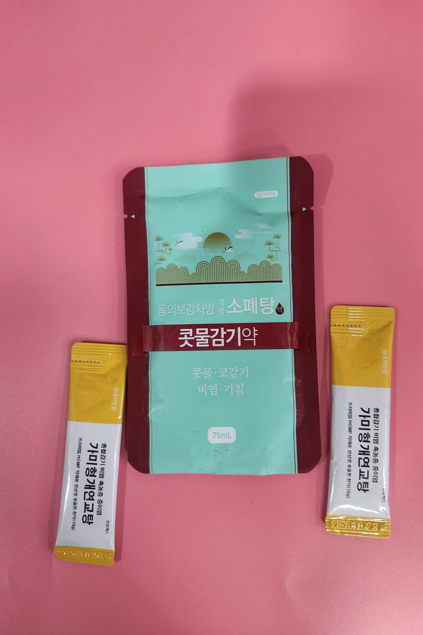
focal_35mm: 24
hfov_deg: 53.1
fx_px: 423
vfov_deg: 73.7
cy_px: 317
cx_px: 220
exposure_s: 1/120
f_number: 1.8
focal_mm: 5.4
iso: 320
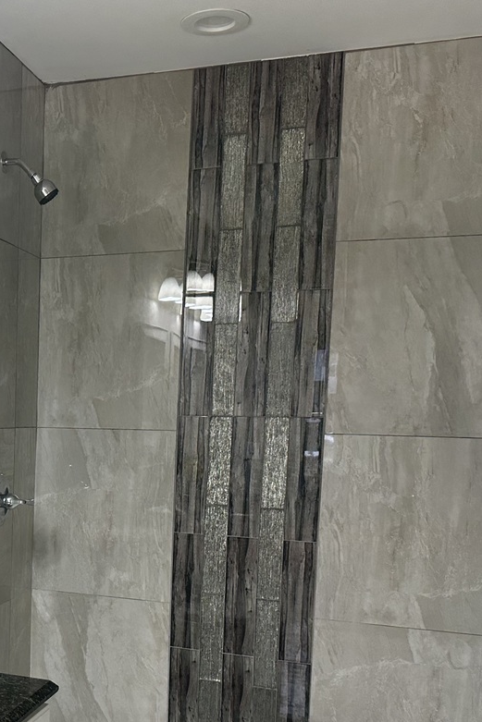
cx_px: -25
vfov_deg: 42.1
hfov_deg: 27.2
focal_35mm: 46
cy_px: 492
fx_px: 923
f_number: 1.78
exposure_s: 1/120
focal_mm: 6.86
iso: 125
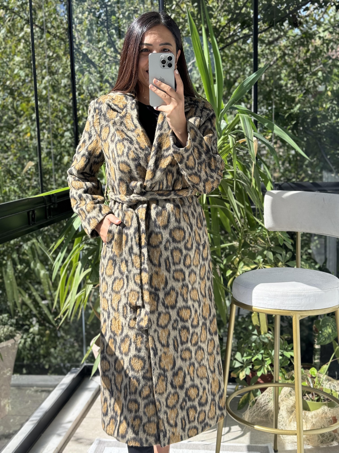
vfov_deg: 39.7
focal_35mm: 48
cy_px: 226
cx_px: 170
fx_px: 627
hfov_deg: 30.3
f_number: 1.78
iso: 64
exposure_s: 1/388
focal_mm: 6.76
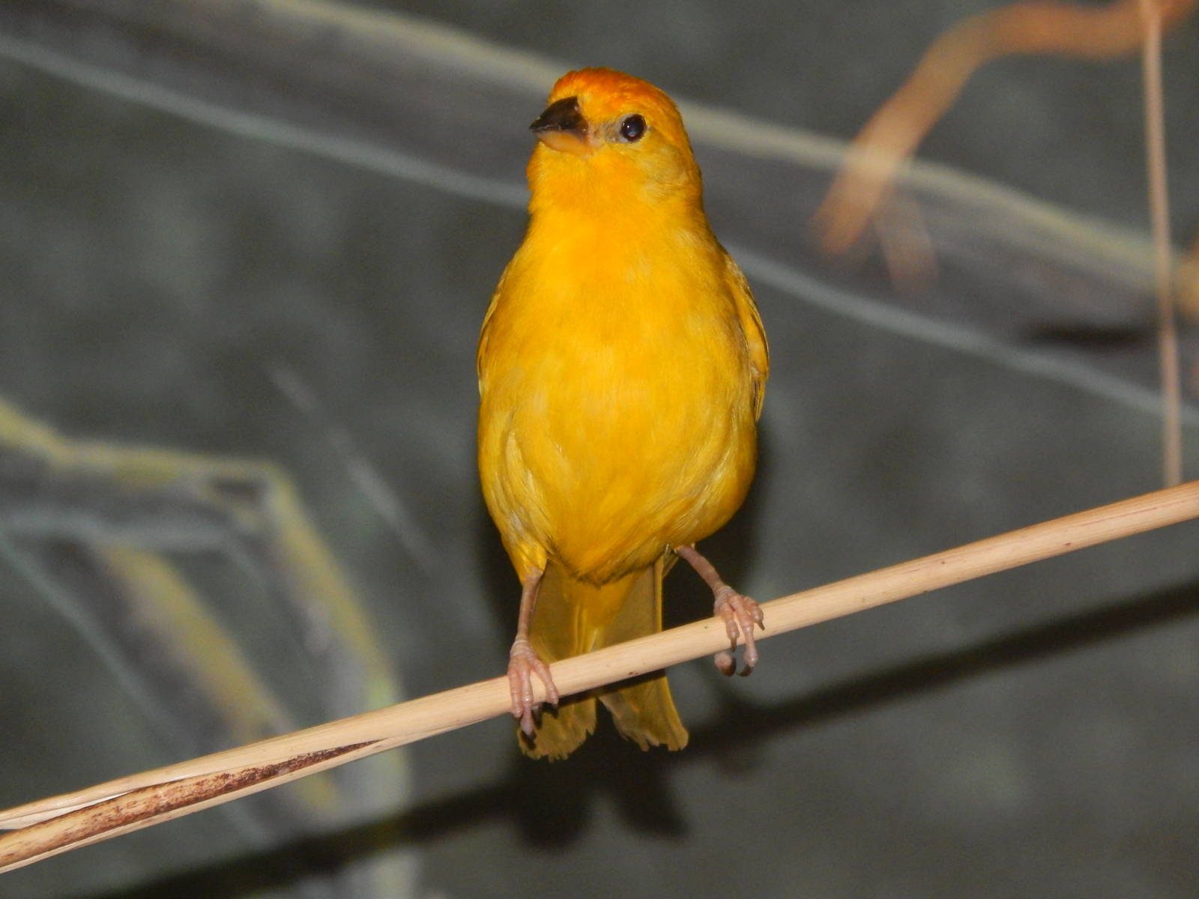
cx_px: 600
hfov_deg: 3.3
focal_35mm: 603
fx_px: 20886
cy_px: 450
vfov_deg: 2.5
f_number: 5.8
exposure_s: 1/125
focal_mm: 107.1
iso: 640
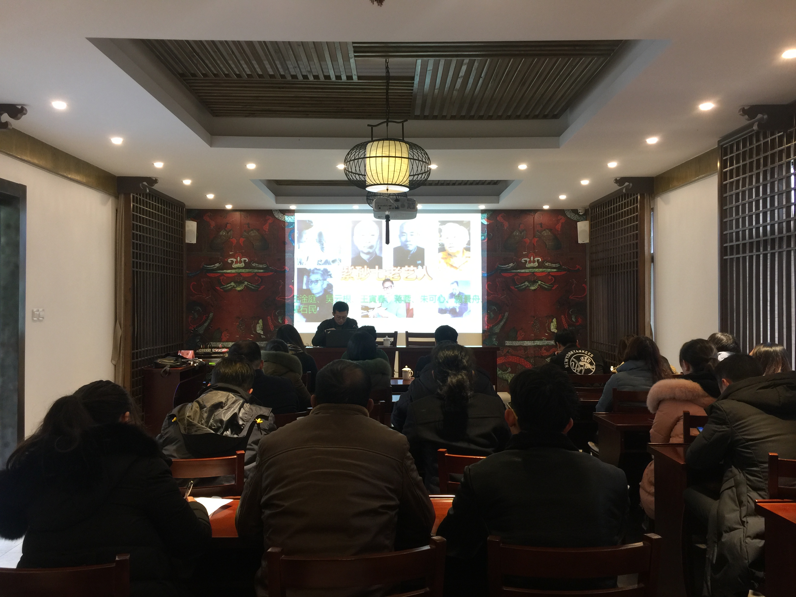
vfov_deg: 48.2
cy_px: 298
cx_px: 398
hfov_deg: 61.7
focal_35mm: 29
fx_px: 667
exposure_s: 1/17
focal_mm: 4.15
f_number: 2.2
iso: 50
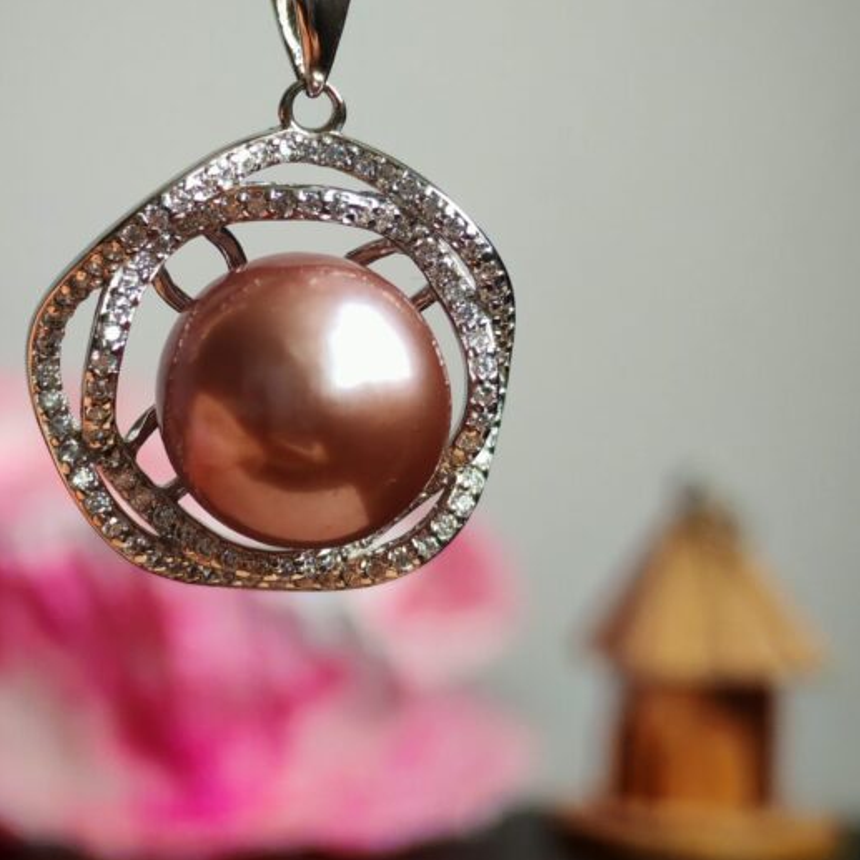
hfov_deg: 18.7
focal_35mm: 93
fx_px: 2614
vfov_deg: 18.7
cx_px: 363
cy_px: 366
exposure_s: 1/100
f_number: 1.95
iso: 200
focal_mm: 5.52
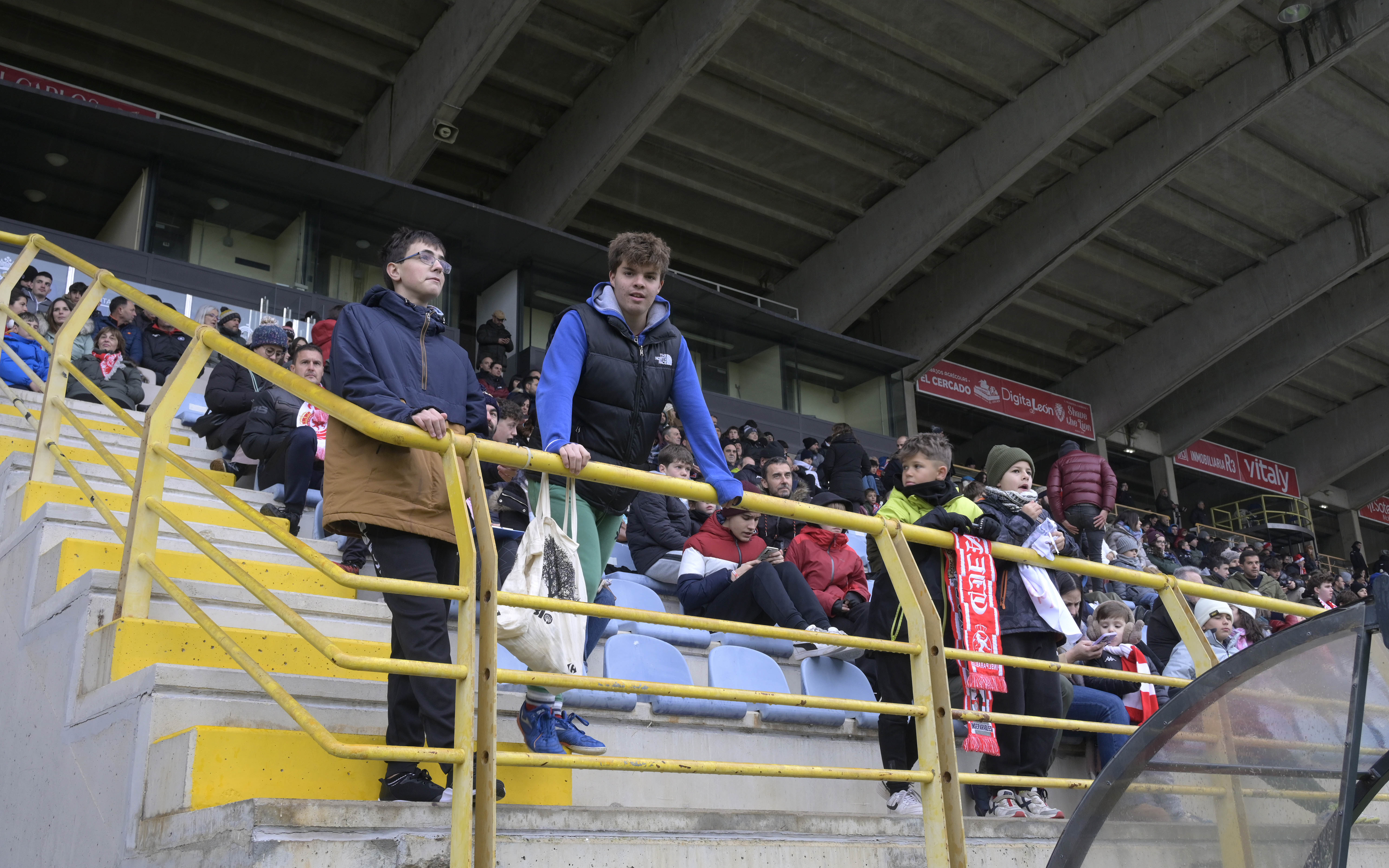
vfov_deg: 35.3
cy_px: 422
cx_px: 700
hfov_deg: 54.0
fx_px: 1363
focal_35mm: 36
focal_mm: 35
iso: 1000
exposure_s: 1/125
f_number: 8
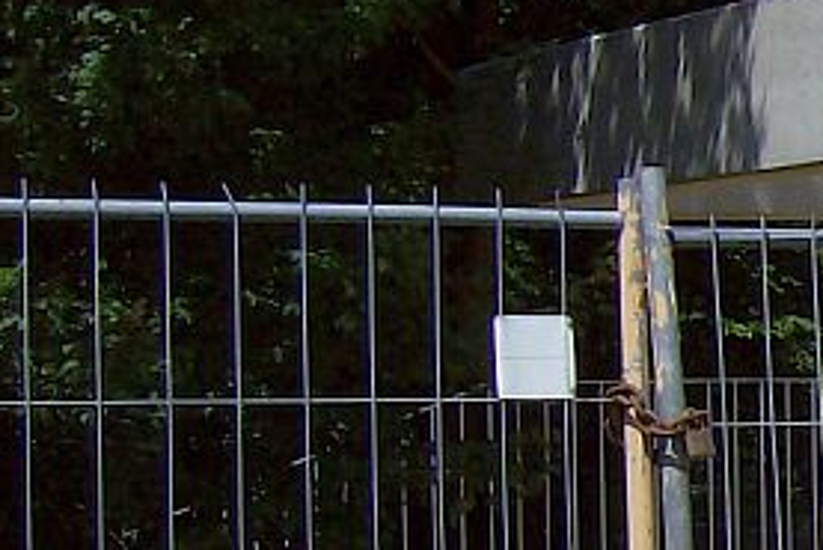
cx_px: 1438
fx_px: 3156
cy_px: 450
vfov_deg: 9.9
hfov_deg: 13.5
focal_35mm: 138
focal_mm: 6
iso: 100
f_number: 4.7
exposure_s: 1/1285
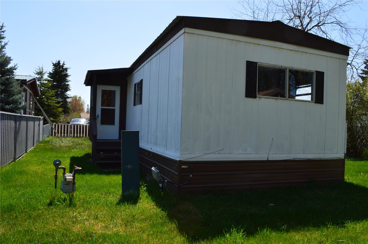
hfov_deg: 67.4
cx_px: 184
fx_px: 276
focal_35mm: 27
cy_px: 122
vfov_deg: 47.8
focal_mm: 18
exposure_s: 1/320
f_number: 10
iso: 400
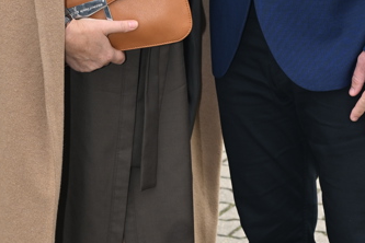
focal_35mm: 146
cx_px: 226
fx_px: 1480
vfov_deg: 9.4
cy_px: 55
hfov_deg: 14.0
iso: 200
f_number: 5.6
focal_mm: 47
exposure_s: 1/250
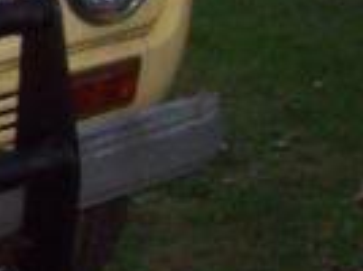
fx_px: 1800
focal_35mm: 172
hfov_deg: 10.1
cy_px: 5
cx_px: -501
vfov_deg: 8.6
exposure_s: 1/64
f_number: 2.7
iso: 200
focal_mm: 6
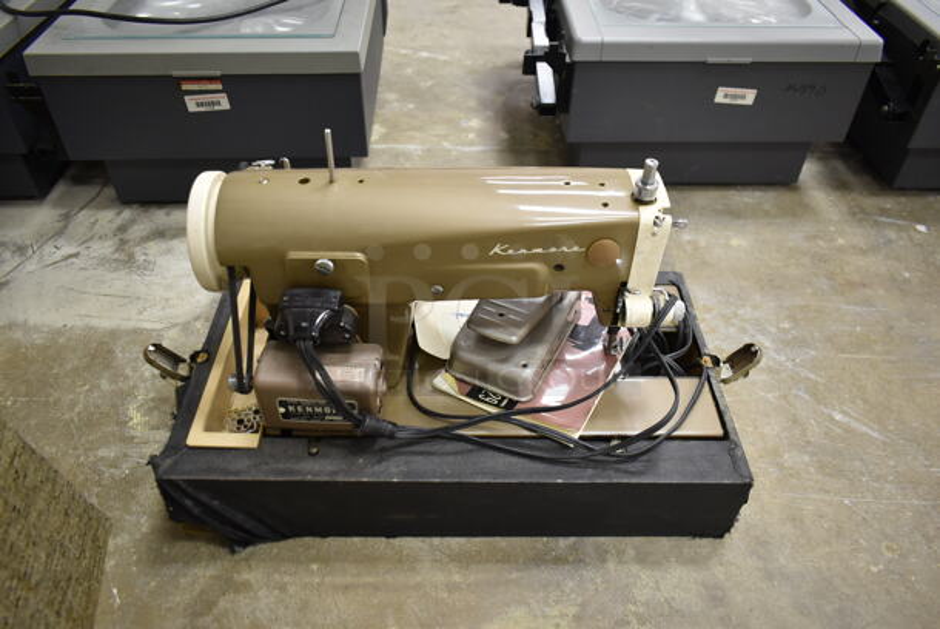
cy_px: 314
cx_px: 470
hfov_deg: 67.3
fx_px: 706
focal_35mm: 27
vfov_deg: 48.0
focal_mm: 18
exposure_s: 1/30
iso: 800
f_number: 3.5
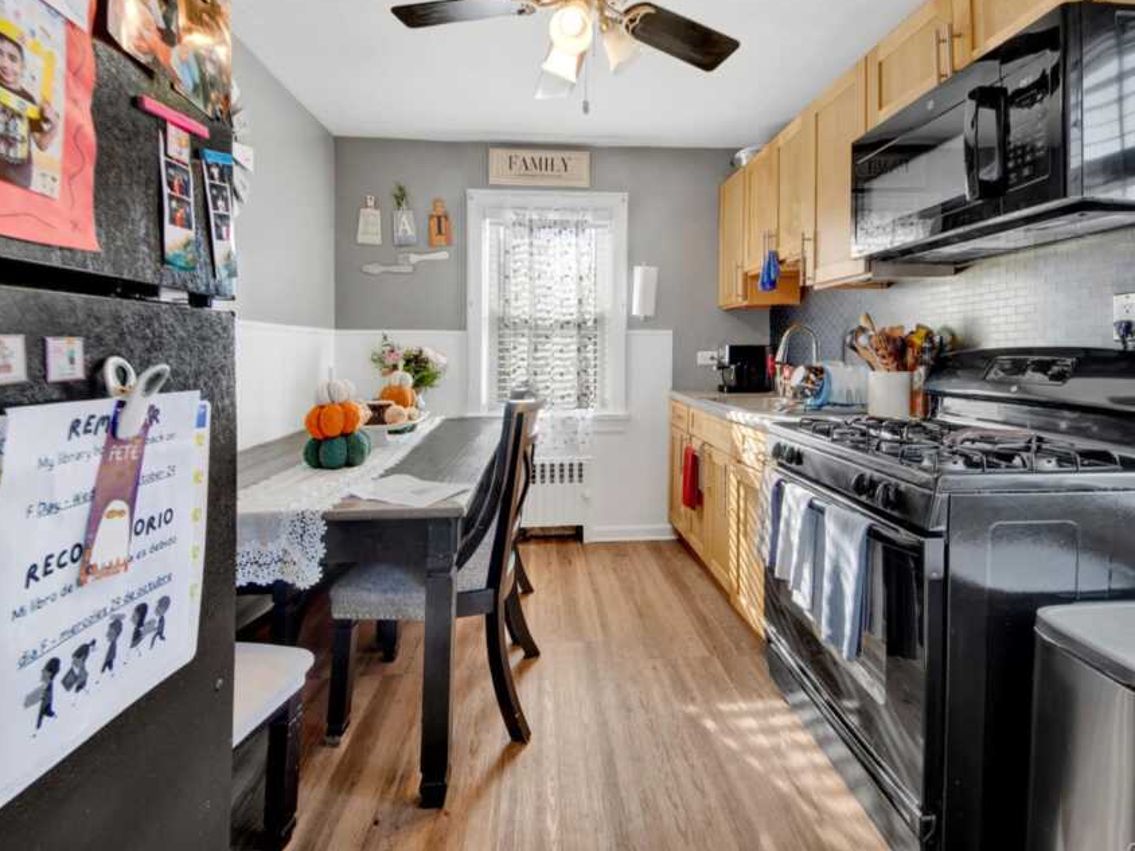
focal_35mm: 14
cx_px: 576
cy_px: 408
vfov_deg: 85.6
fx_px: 459
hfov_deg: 102.1
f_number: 8
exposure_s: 1/13
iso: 100
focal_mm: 8
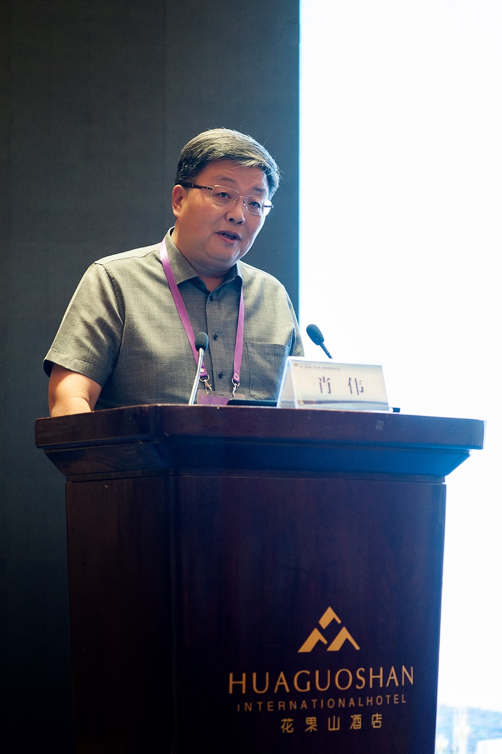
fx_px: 2199
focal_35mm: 105
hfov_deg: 13.0
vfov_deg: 19.5
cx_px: 251
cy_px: 377
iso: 1000
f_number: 4
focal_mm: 105
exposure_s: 1/100
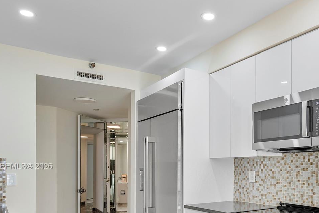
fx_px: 283
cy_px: 167
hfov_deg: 57.2
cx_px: 217
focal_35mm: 32
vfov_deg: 39.7
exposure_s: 1/50
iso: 640
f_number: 8
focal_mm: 19
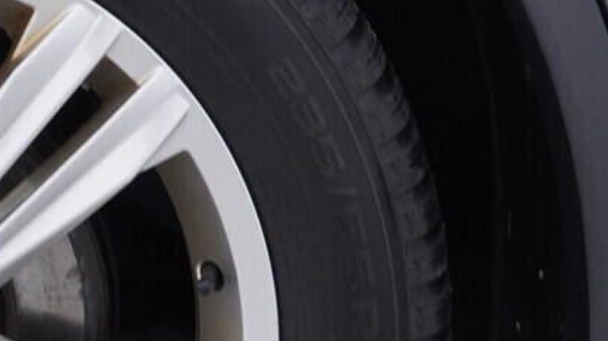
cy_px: 280
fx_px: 2111
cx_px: 4
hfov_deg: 16.1
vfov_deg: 9.2
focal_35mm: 131
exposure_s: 1/60
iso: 125
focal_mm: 24
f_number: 3.5
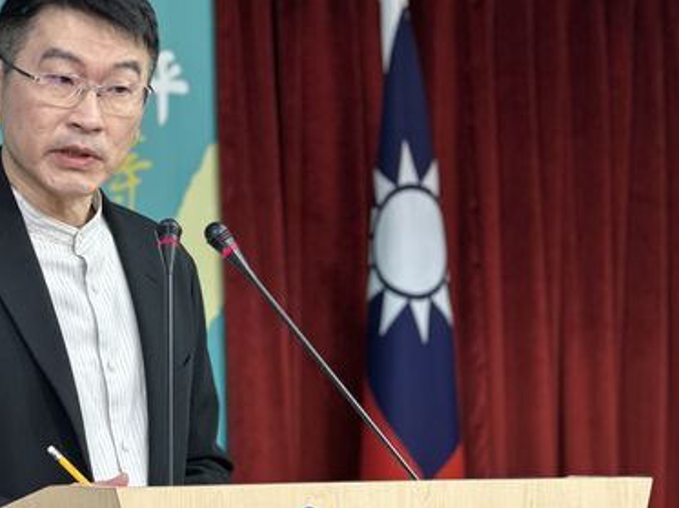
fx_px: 2430
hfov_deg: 15.8
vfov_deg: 11.9
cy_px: 291
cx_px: 164
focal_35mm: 124
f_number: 2.8
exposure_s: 1/60
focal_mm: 9
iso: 160
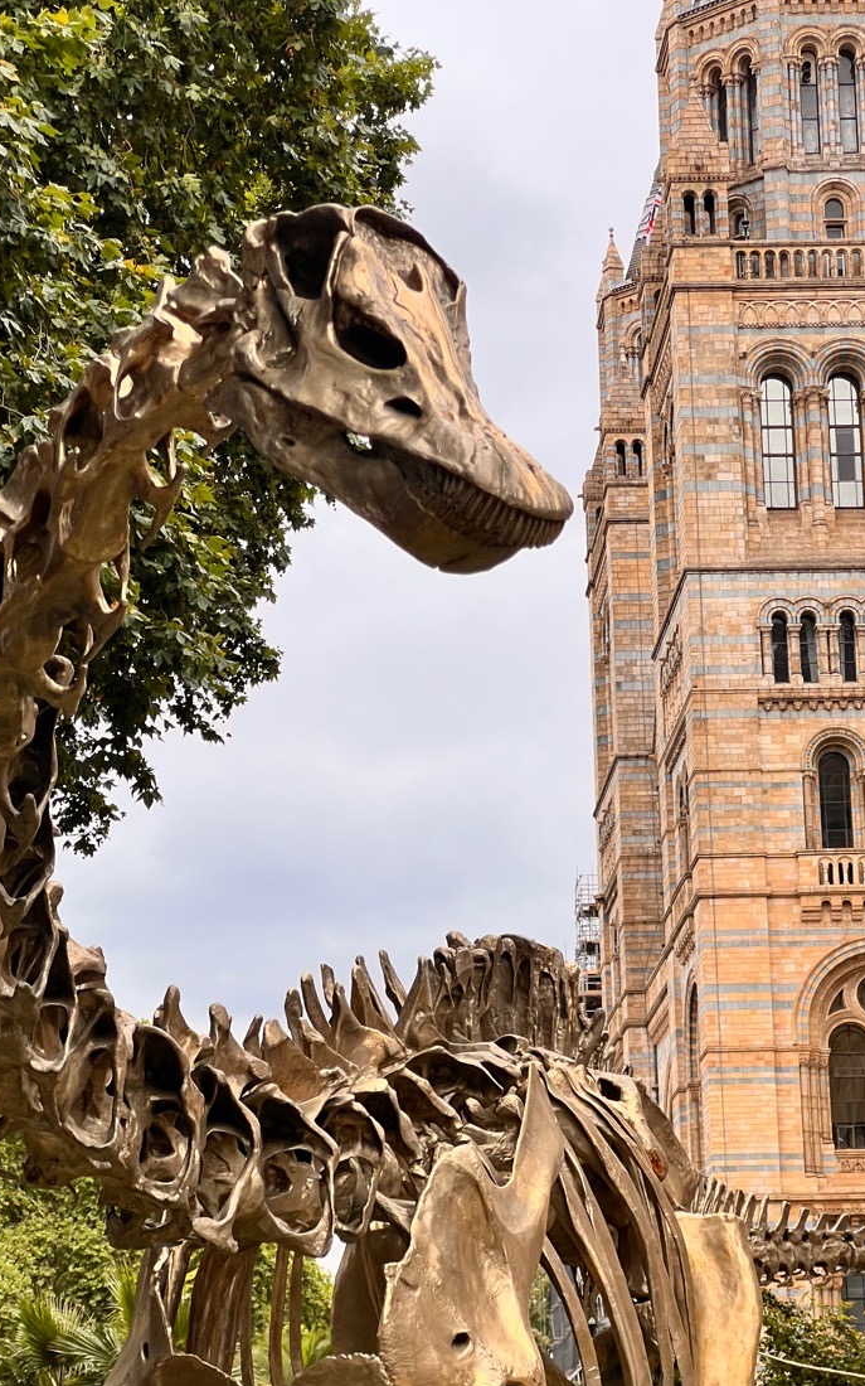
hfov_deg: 13.8
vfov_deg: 21.9
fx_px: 3585
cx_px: 427
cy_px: 765
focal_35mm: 95
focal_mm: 9
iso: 32
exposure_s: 1/219
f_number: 2.8
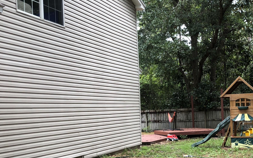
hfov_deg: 37.9
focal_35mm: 53
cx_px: 159
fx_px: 365
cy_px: 119
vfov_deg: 24.1
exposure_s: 1/120
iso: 25
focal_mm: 4
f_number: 1.8
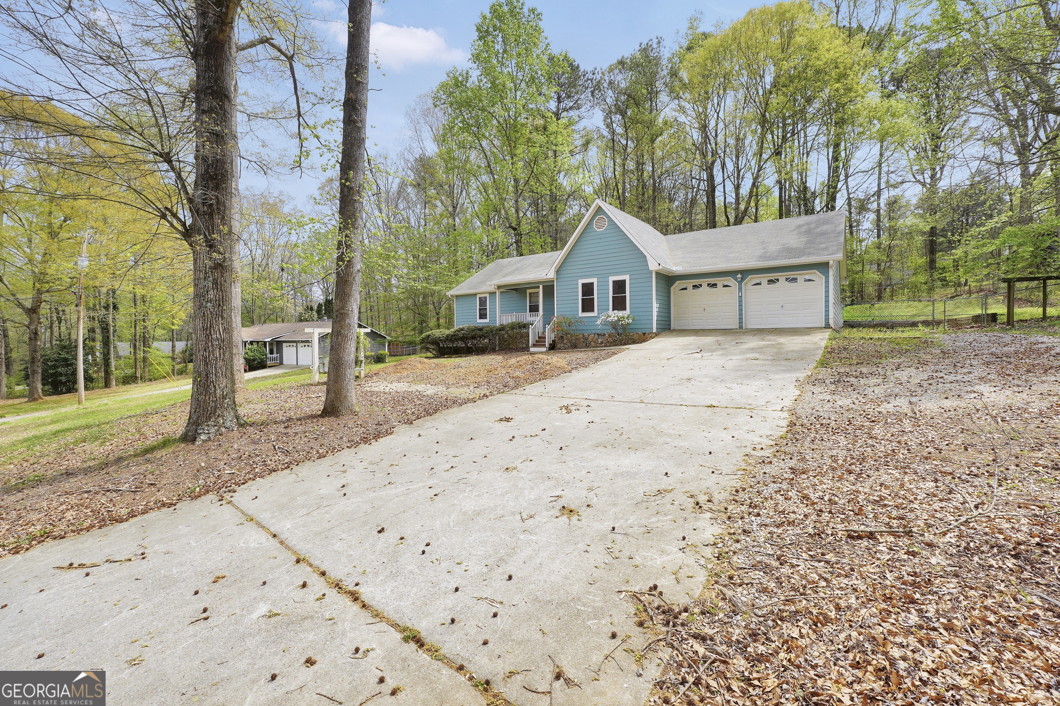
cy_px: 353
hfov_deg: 100.4
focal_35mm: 15
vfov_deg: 77.3
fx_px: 442
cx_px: 530
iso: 100
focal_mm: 10
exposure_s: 1/200
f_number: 7.1
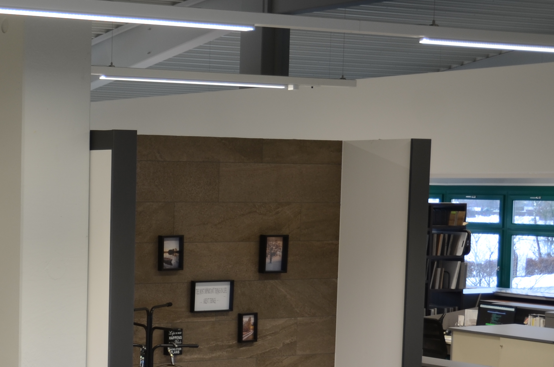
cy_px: 299
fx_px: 1428
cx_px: -57
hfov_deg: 20.9
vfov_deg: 14.5
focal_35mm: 93
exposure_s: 1/13
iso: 100
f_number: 4
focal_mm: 24
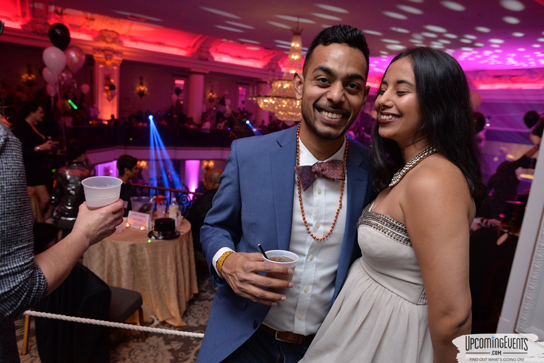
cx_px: 272
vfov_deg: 61.9
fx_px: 302
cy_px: 182
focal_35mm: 20
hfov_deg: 84.0
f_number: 4
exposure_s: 1/60
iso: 2000
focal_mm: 20
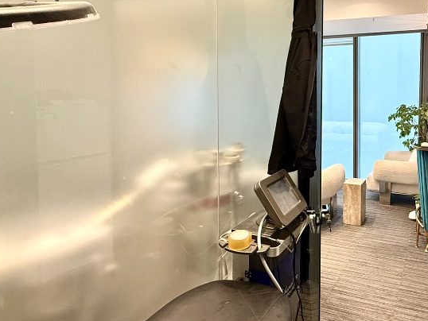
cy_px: 118
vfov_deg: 52.5
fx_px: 322
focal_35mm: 26
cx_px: 324
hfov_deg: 63.1
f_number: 2.2
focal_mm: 2.22
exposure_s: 1/99
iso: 200
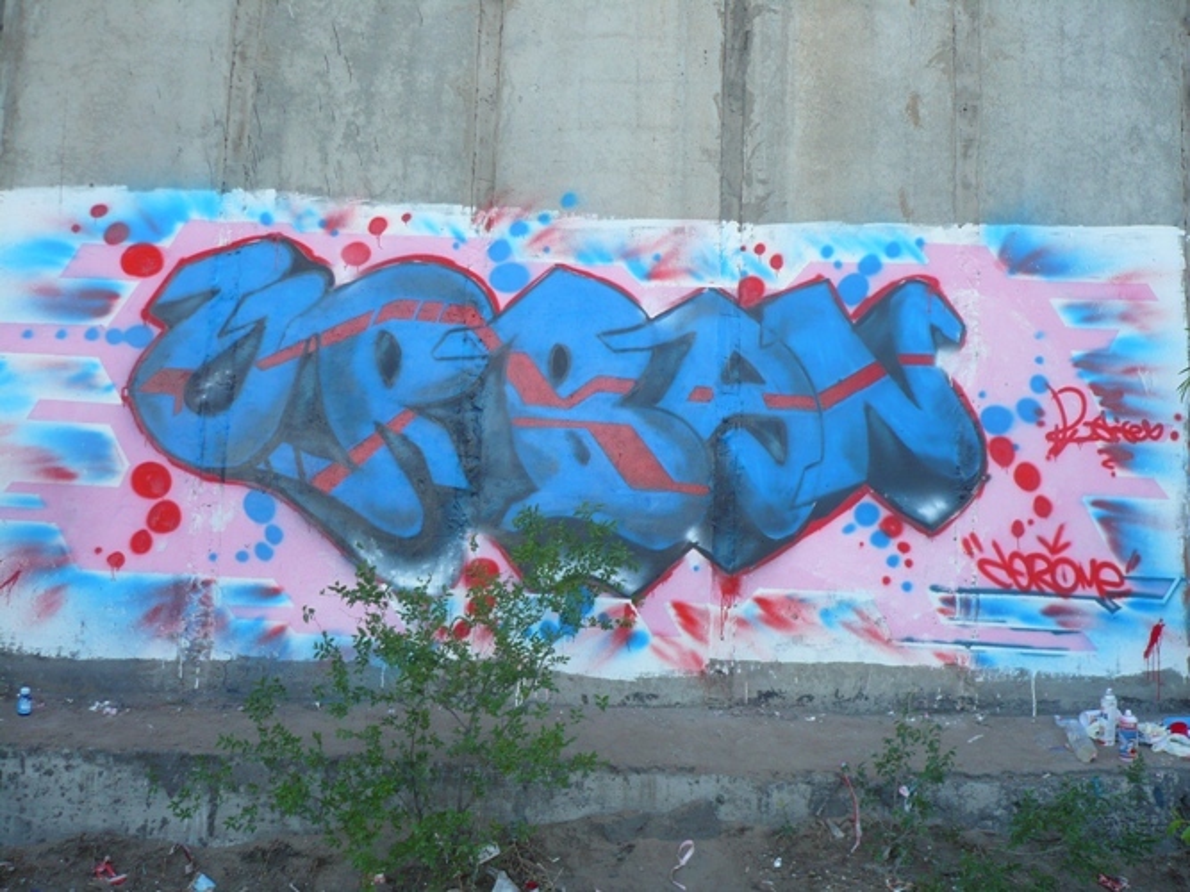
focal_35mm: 35
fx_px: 1203
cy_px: 446
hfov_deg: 52.6
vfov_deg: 40.7
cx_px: 595
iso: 100
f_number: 2.8
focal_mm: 5.8
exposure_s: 1/160
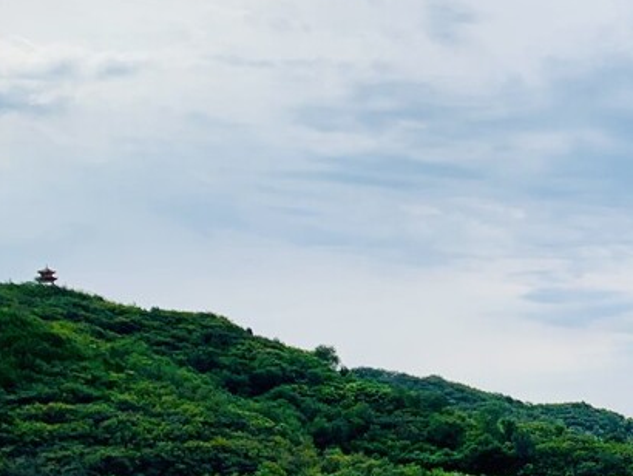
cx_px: 787
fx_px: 1391
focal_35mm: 76
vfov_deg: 19.4
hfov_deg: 23.2
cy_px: 306
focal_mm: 4.25
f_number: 1.8
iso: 25
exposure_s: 1/4274
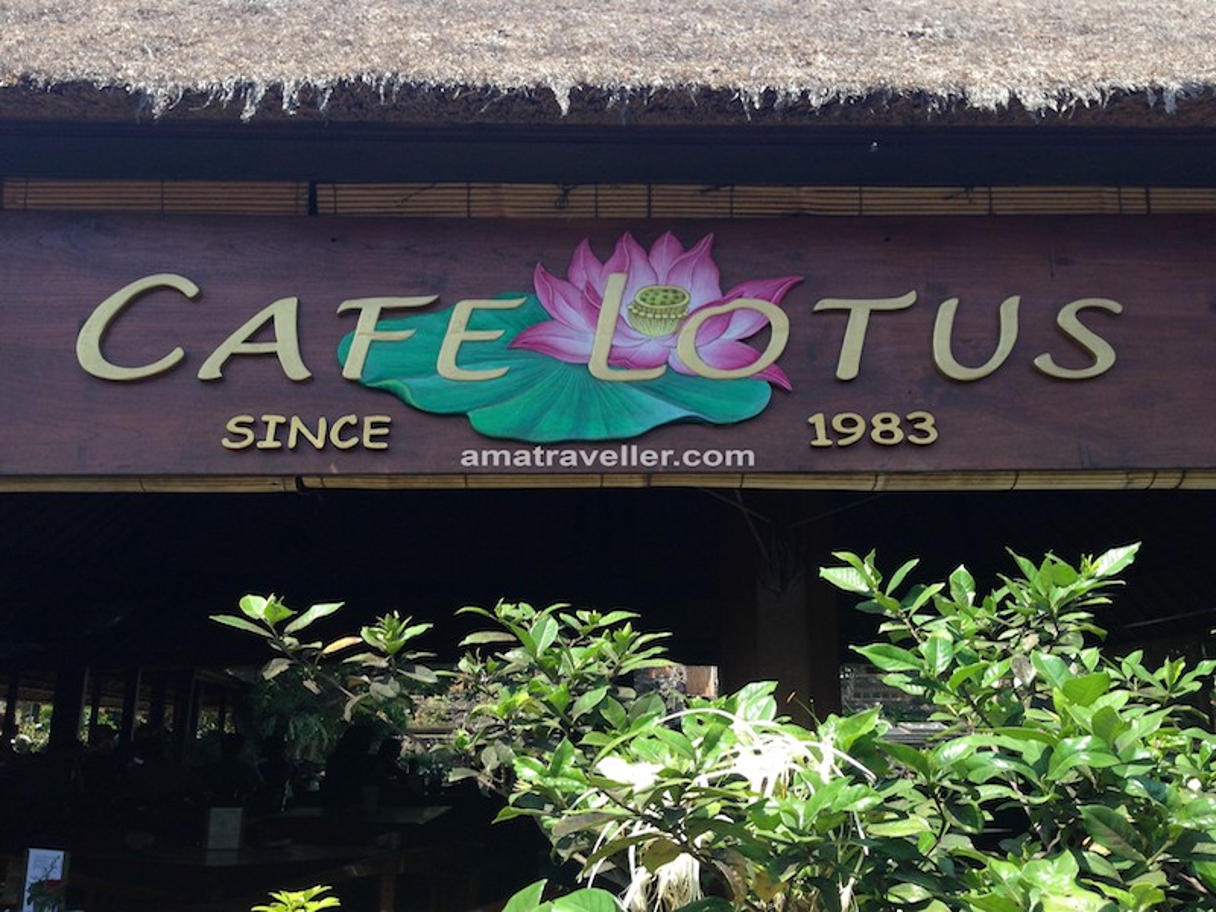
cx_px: 608
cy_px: 456
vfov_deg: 32.9
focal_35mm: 44
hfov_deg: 42.9
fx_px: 1546
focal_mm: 4.12
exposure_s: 1/516
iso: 50
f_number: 2.4
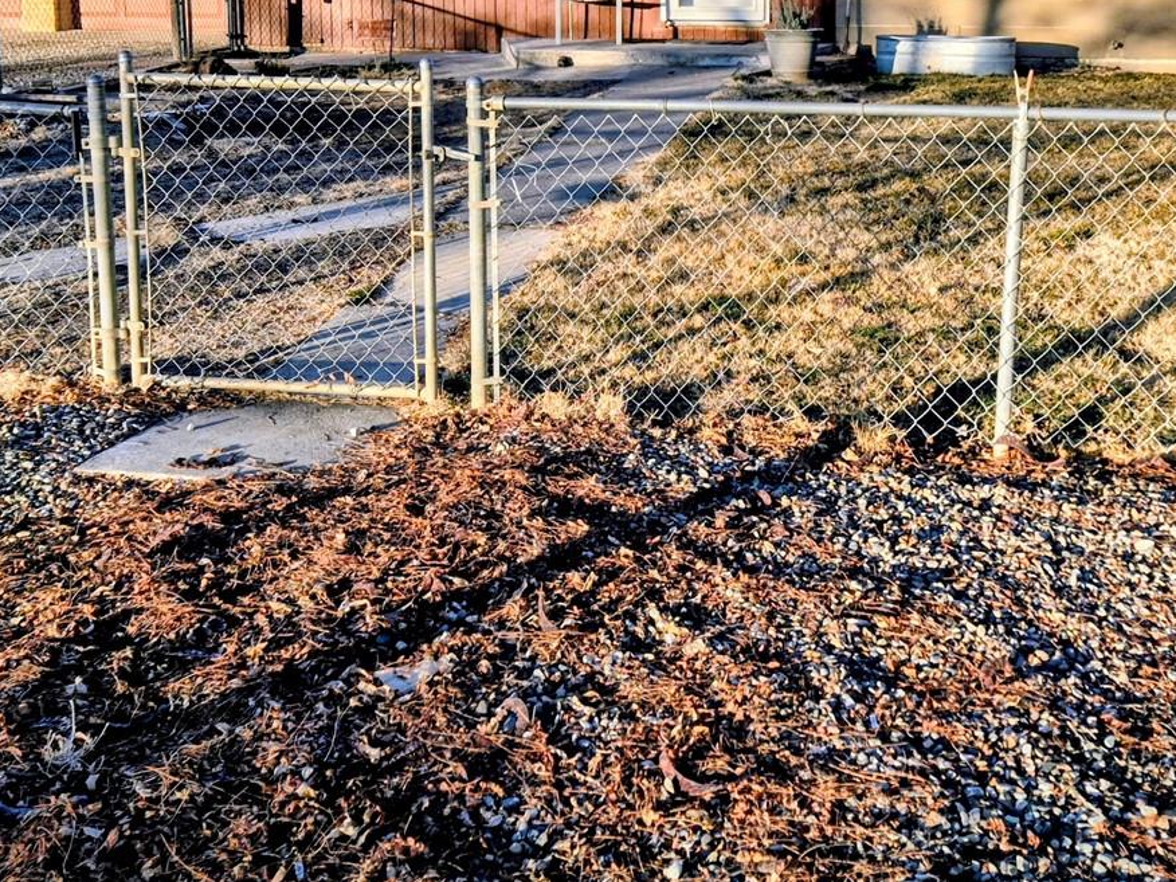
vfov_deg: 32.9
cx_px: 685
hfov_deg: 44.6
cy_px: 115
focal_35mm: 42
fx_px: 1427
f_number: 1.8
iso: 80
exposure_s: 1/3992
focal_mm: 5.4
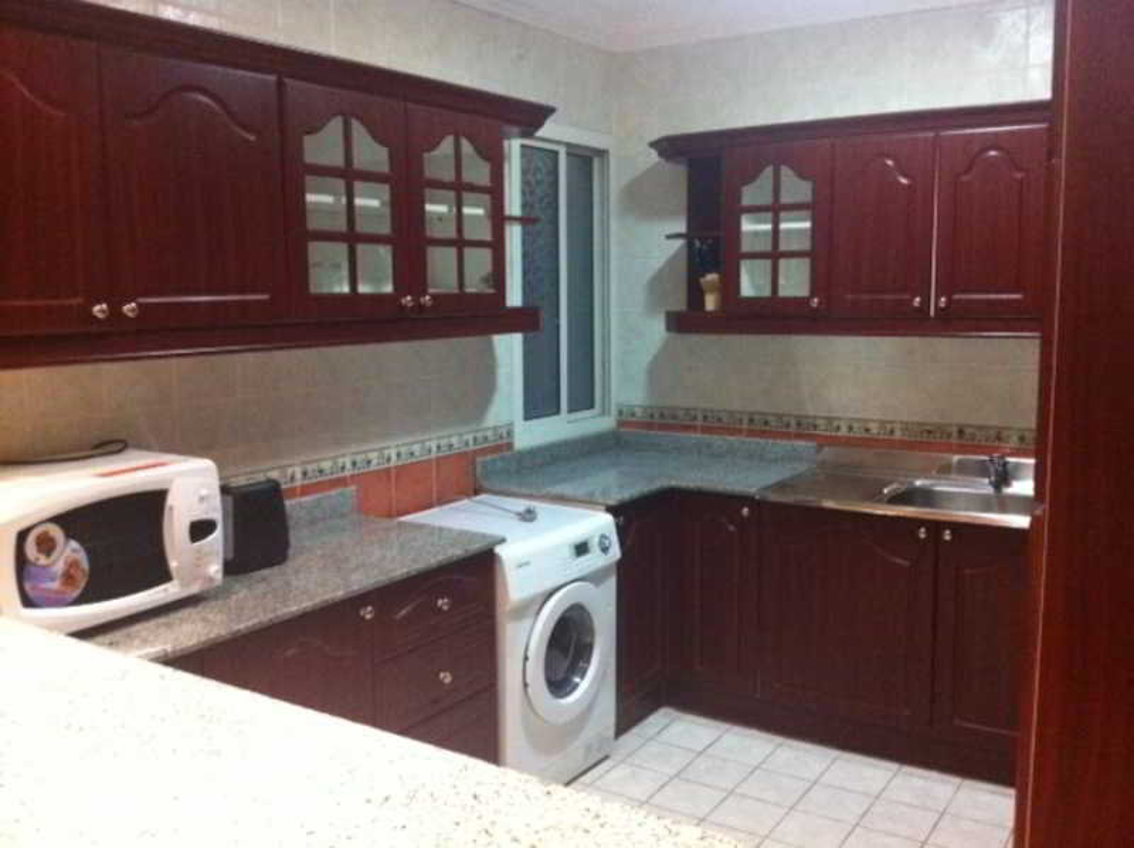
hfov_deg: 52.7
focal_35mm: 35
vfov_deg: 40.6
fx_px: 1145
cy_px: 424
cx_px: 567
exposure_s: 1/17
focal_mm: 3.85
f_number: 2.8
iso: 640
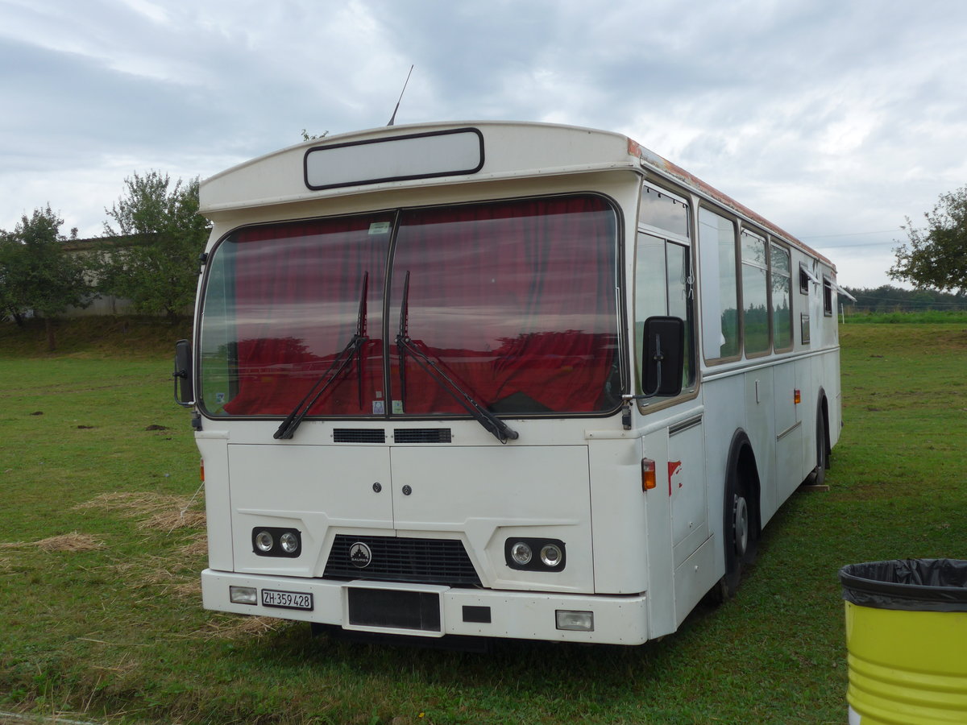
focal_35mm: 39
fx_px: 1089
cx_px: 484
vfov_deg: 36.8
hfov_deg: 47.9
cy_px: 362
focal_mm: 8
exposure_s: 1/320
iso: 80
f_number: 2.8
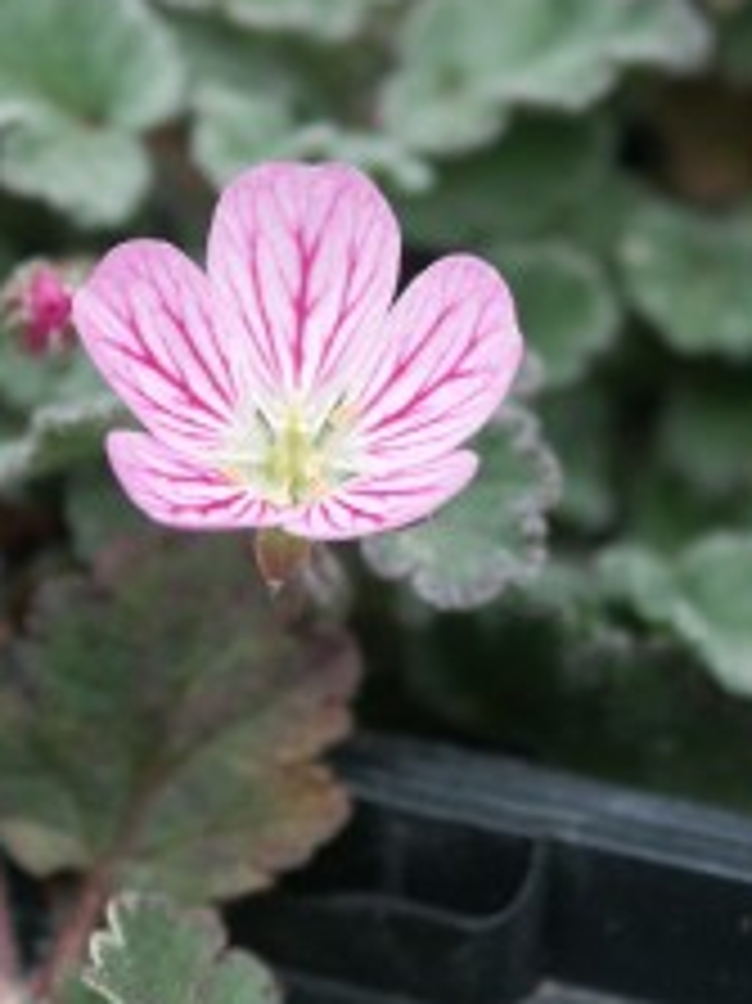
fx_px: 10351
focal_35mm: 357
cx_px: 266
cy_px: 297
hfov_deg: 4.2
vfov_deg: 5.6
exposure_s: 1/350
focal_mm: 50.48
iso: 100
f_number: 3.5
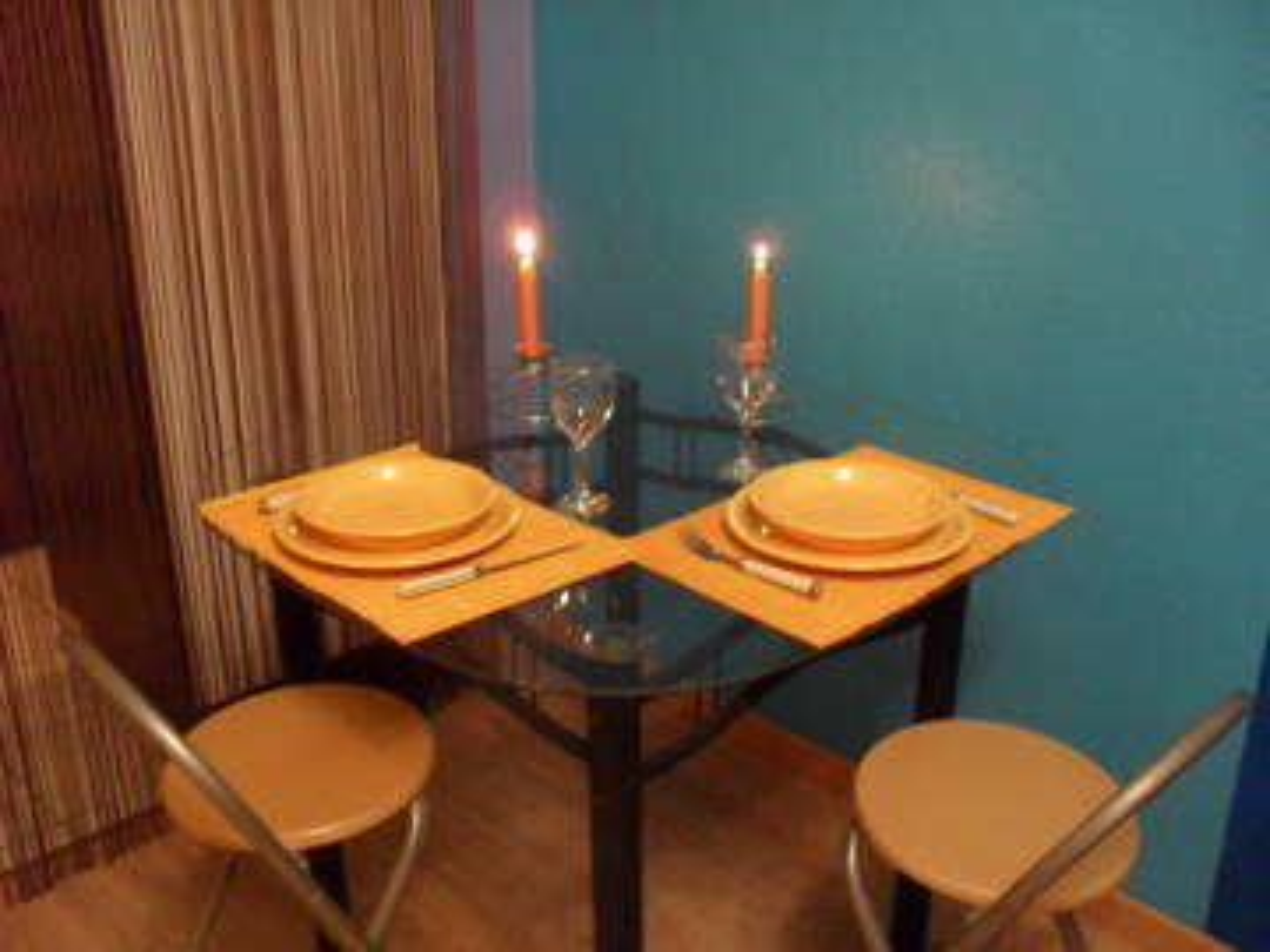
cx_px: 635
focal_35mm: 35
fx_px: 1284
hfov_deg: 52.6
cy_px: 476
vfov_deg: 40.7
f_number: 3.2
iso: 400
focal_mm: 6.3
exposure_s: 1/10
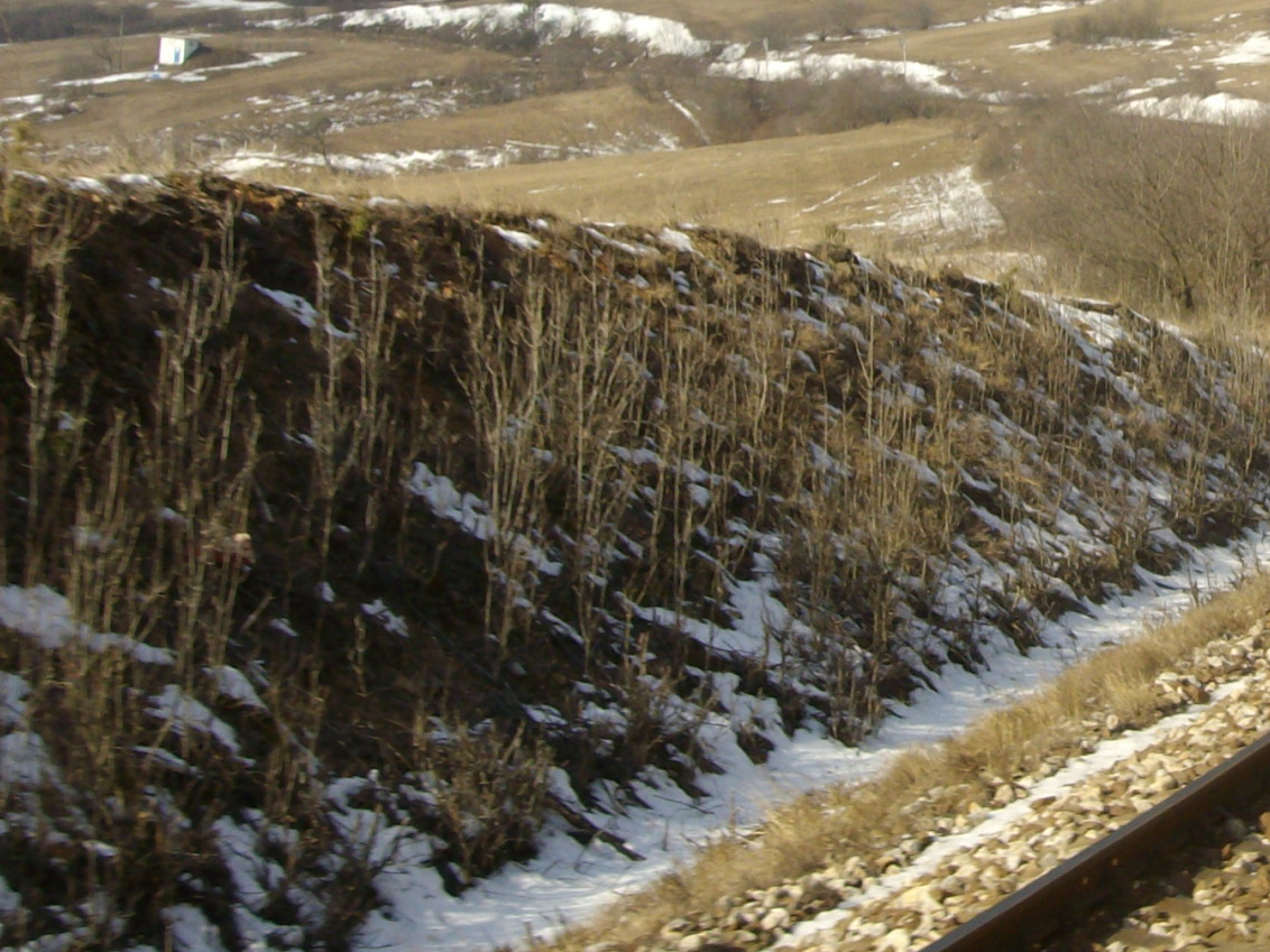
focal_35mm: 103
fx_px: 3779
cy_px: 26
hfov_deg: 18.3
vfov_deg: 14.2
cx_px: 1426
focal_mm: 7.4
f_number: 5.4
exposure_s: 1/320
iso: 80
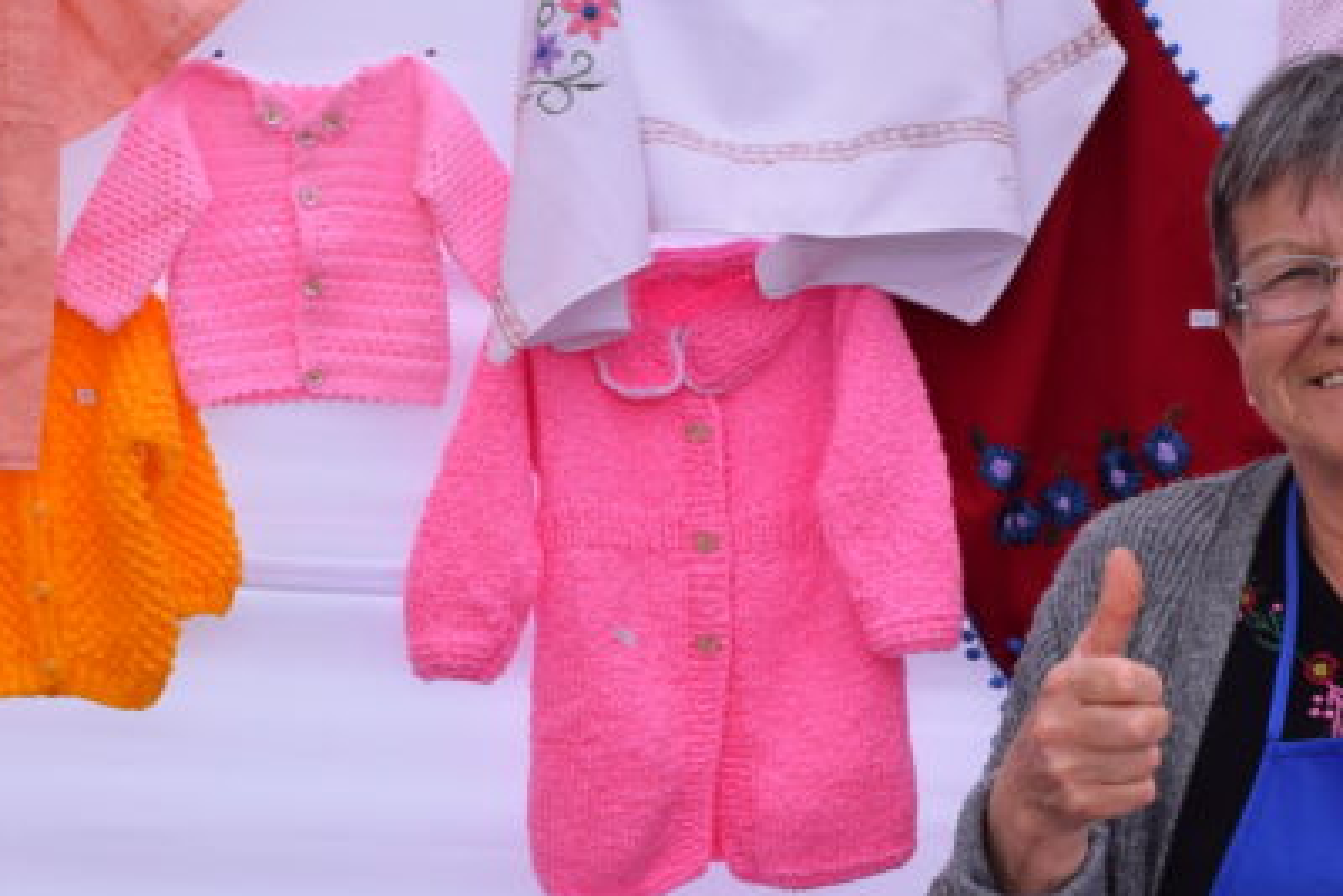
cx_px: 836
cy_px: 1218
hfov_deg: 16.6
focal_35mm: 123
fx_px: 4590
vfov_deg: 10.9
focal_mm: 28
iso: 200
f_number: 10
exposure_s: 1/400
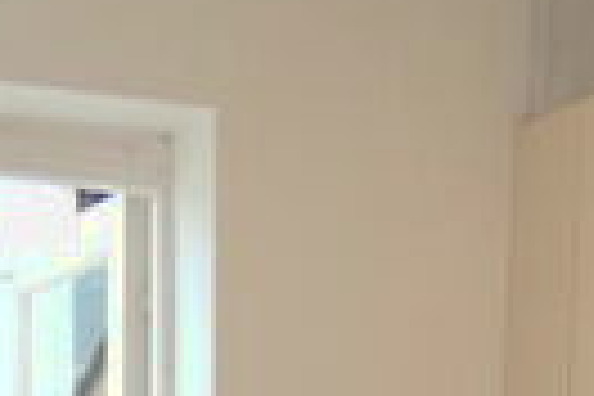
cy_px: 826
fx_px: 1815
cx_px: 328
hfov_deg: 18.6
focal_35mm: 110
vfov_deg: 11.1
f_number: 2.8
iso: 80
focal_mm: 3.6
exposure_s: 1/60
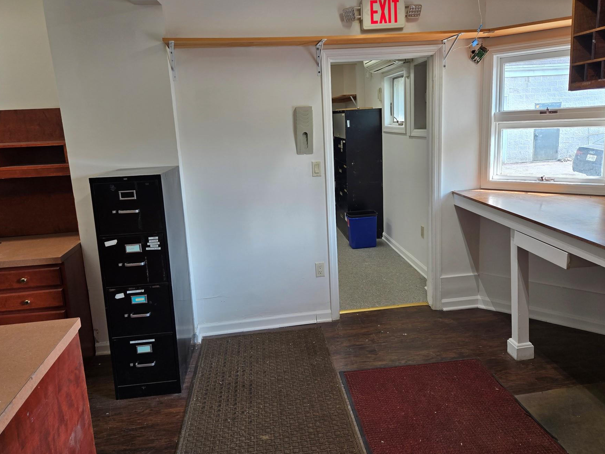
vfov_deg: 51.3
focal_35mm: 27
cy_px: 206
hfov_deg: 65.3
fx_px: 472
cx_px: 303
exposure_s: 1/120
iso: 40
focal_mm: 5.4
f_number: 1.8
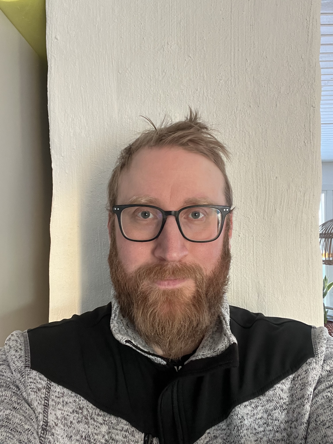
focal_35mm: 30
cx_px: 166
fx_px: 385
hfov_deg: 46.8
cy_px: 222
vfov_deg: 60.0
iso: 400
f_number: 2.2
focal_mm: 2.71
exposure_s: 1/40
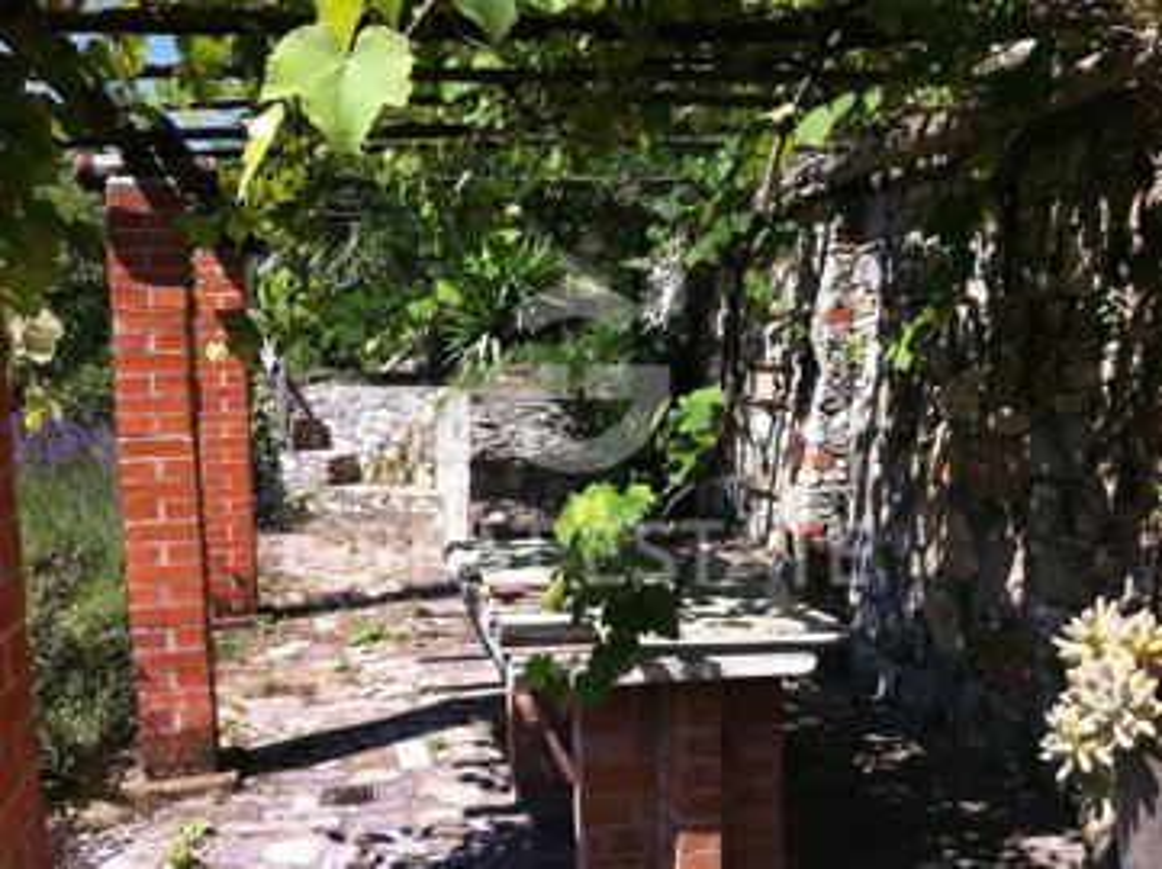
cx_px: 581
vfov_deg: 40.6
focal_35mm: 35
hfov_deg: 52.7
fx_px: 1174
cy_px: 434
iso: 80
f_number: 2.8
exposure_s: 1/656
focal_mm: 3.85
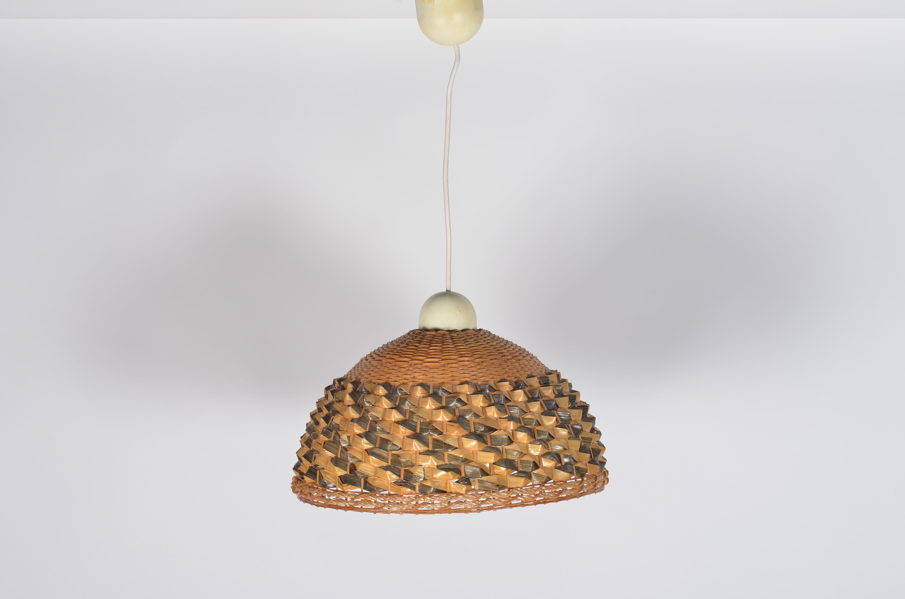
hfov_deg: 27.0
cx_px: 452
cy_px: 300
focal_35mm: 75
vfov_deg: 18.1
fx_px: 1882
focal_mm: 50
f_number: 11
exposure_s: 1/125
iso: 100
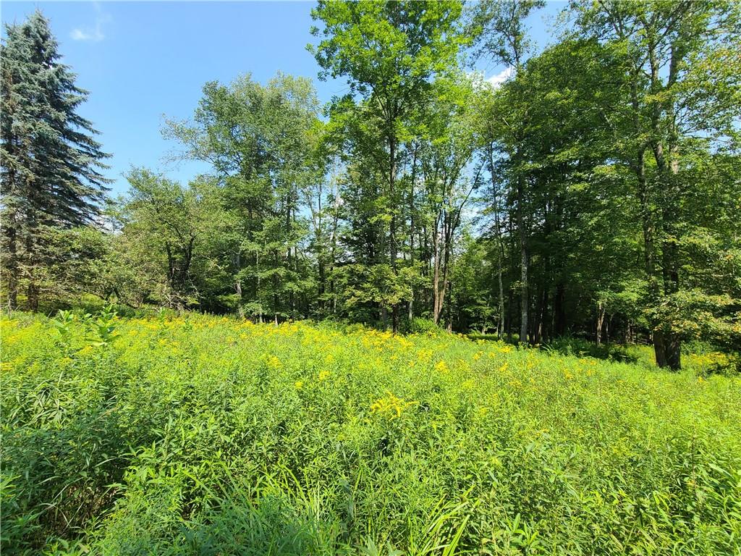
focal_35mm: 13
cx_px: 370
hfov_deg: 106.2
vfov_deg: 89.9
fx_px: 278
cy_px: 278
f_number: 2.2
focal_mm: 2.2
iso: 50
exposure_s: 1/659
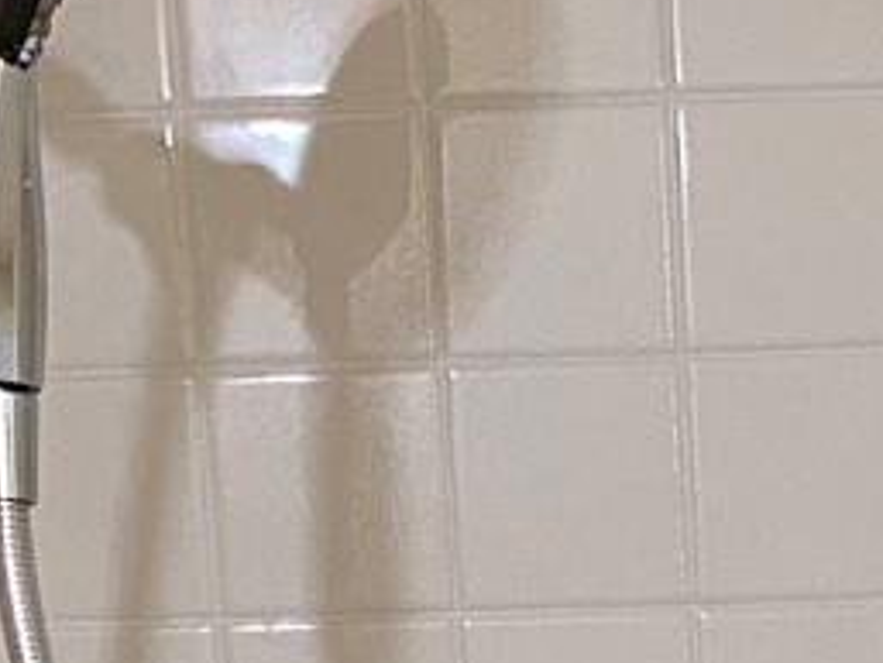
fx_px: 4134
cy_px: 1731
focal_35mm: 162
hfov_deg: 12.0
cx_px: 1003
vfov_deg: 8.2
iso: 125
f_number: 1.8
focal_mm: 4.25
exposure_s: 1/60
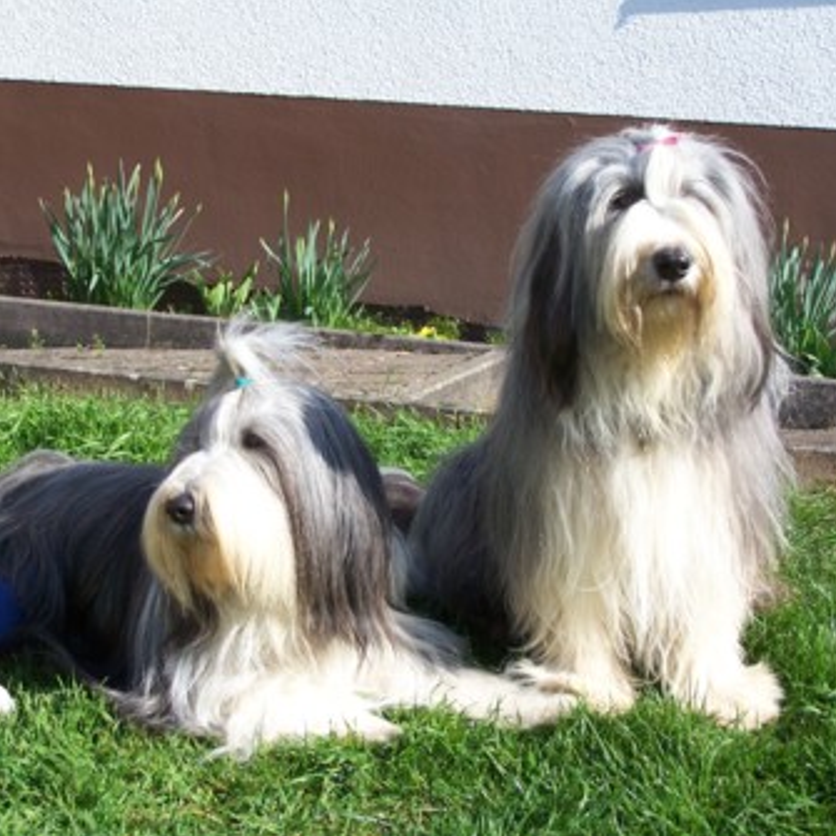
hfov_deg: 24.7
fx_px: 1913
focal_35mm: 70
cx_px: 399
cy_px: 417
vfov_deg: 24.7
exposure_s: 1/500
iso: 80
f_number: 3.1
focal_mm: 9.8
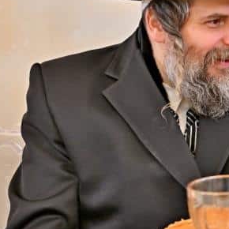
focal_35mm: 100
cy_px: 86
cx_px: 295
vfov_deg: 17.3
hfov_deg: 16.4
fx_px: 752
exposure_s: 1/200
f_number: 4
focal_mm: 33.5
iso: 640
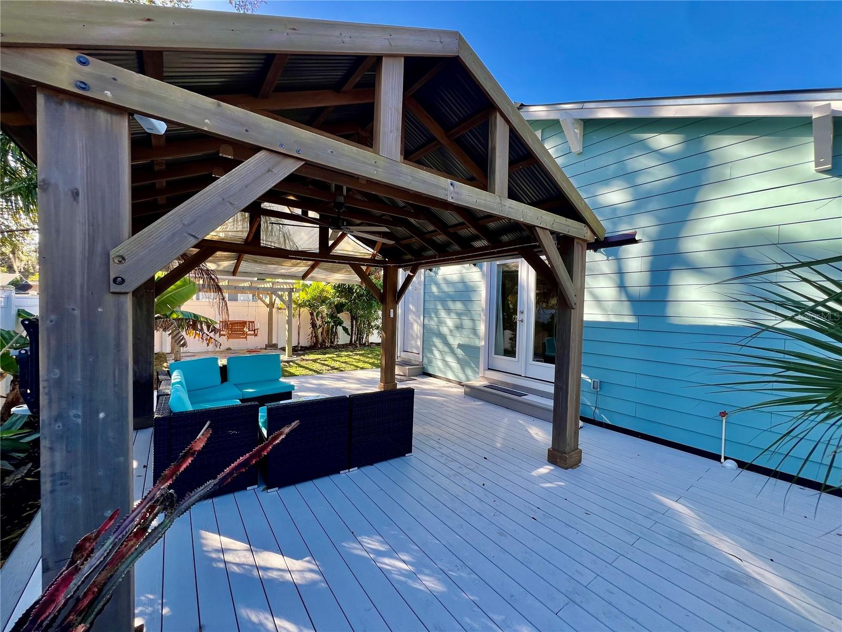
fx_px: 316
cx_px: 421
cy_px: 316
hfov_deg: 106.2
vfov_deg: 89.9
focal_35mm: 13
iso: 32
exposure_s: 1/234
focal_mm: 1.57
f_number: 1.8
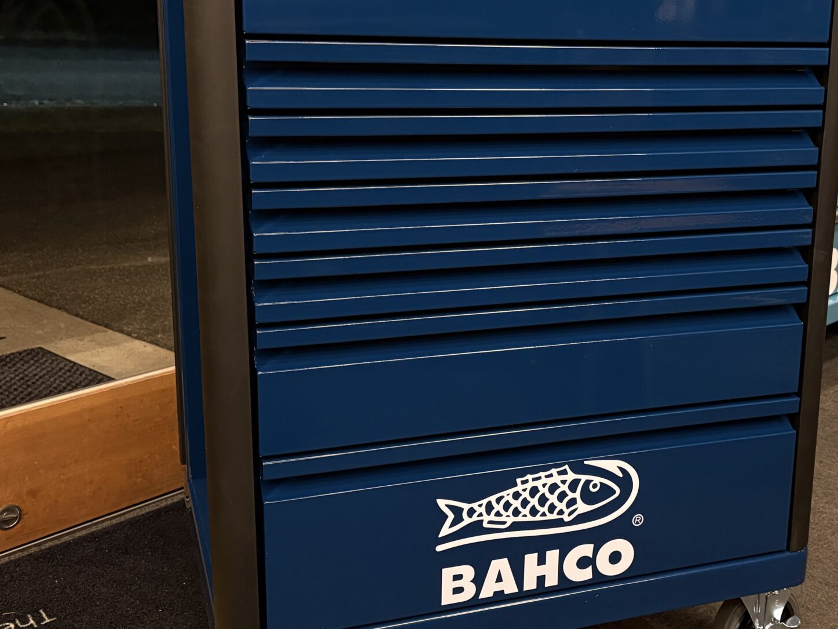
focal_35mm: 46
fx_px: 1113
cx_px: 551
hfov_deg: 40.8
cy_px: 257
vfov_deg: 31.4
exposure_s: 1/40
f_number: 1.6
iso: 400
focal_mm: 5.96
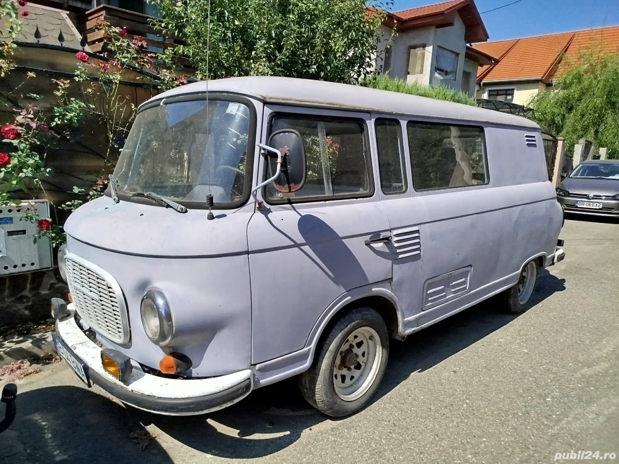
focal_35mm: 24
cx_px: 310
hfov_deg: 71.6
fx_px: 429
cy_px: 232
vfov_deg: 56.8
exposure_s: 1/1079
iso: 50
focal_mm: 5.31
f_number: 1.7
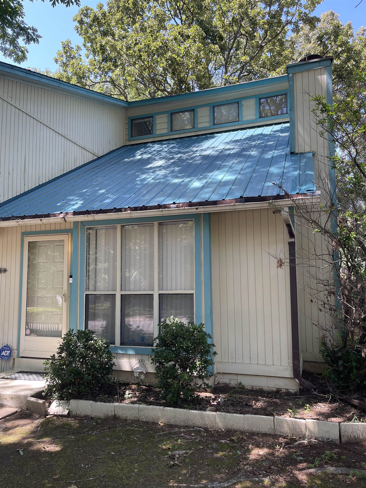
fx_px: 367
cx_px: 183
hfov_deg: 53.1
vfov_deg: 67.3
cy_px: 244
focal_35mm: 26
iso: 32
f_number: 1.6
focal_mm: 5.1
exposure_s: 1/205
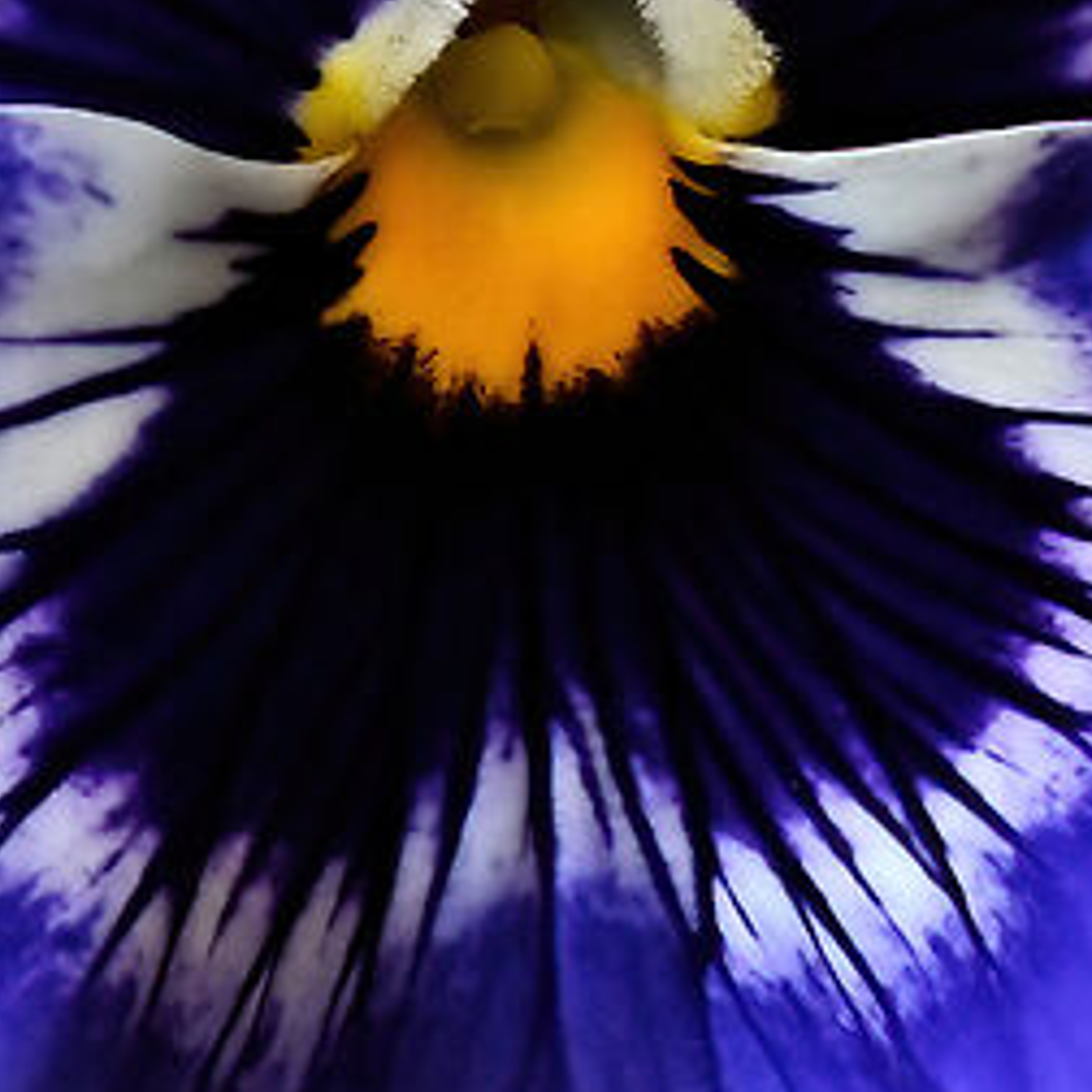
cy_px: -76
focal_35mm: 1494
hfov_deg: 1.2
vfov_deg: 1.2
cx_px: -1144
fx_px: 53321
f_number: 13
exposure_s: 1
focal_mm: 185
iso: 360
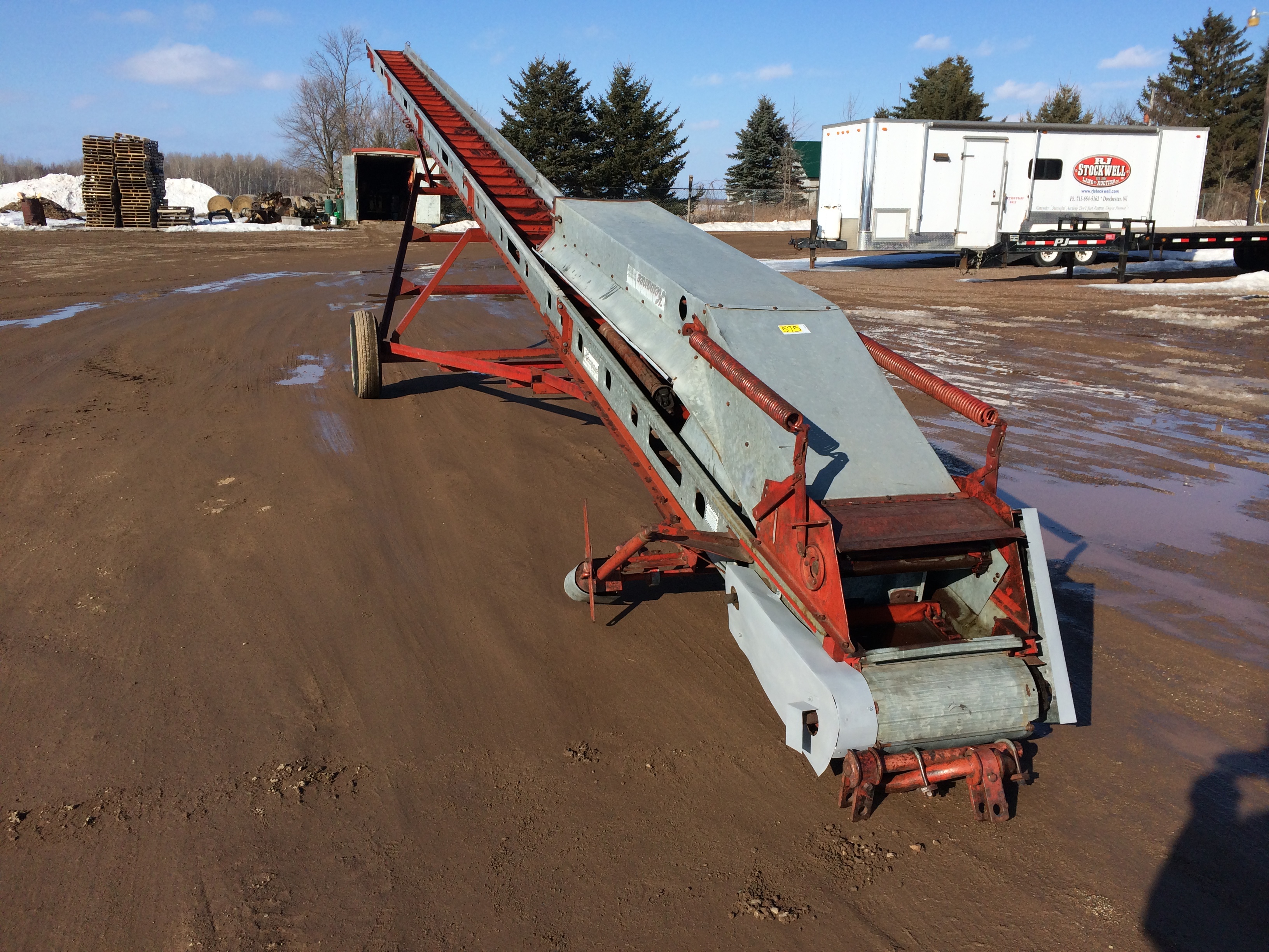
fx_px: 1100
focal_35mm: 30
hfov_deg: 60.0
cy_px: 476
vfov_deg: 46.8
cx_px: 634
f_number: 2.2
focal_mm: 4.12
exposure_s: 1/2740
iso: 40
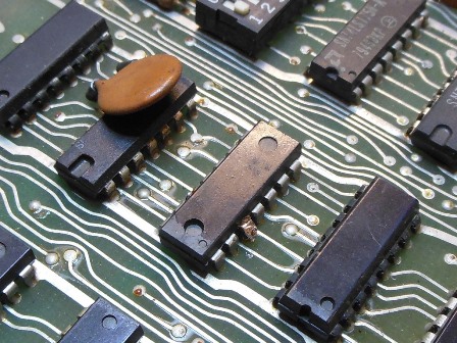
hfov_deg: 61.7
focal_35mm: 29
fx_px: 383
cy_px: 172
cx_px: 228
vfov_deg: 48.2
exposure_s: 1/30
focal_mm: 5.2
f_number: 3.3
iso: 320
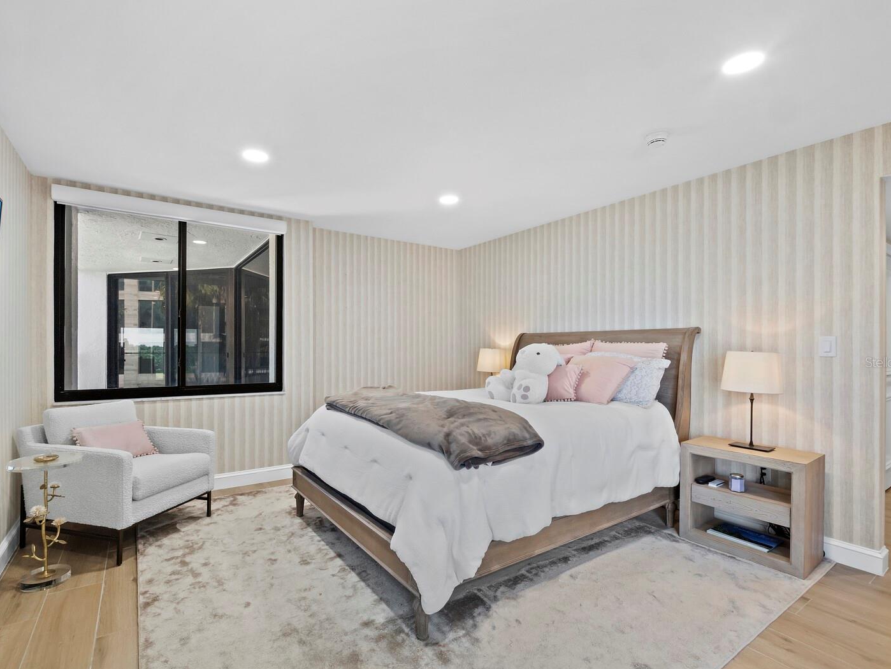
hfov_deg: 94.3
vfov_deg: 78.0
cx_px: 416
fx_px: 412
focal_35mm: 16
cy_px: 362
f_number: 11
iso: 400
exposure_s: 1/1.67
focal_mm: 7
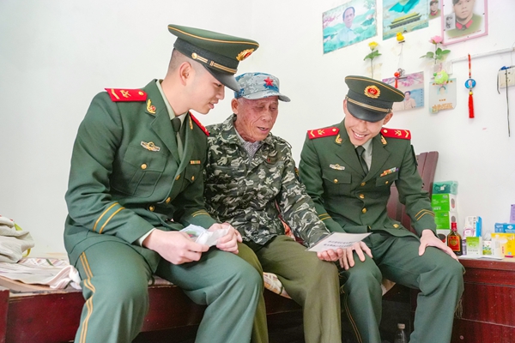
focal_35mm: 33
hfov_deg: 57.2
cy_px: 172
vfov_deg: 40.0
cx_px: 258
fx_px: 472
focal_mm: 33
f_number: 4
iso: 8000
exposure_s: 1/160
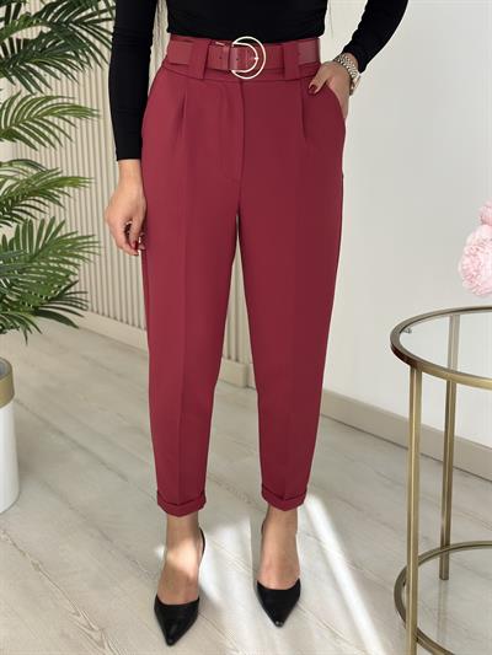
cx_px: 246
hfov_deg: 30.3
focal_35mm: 48
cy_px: 328
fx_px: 909
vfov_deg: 39.6
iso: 80
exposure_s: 1/354
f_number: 1.78
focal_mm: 6.86
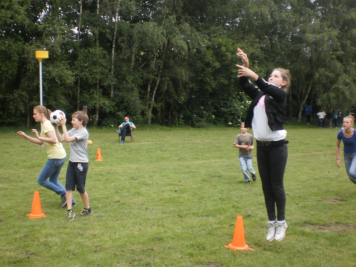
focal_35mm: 46
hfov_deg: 41.2
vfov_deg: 31.5
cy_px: 141
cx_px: 165
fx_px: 473
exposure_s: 1/800
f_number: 3.1
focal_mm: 6.3
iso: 200
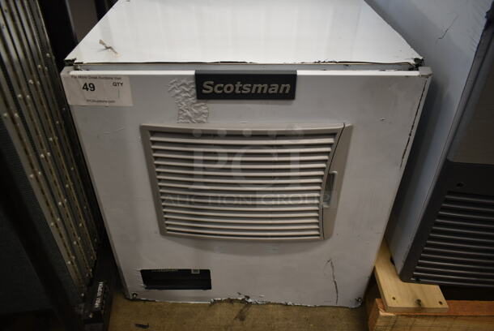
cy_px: 166
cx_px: 247
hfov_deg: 67.3
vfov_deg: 48.0
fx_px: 371
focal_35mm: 27
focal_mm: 18
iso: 320
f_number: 3.5
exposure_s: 1/30
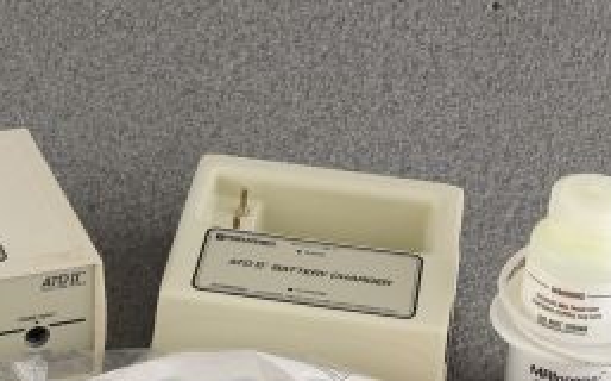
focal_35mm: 119
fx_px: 1979
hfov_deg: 17.4
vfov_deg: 10.8
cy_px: 437
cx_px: 95
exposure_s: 1/125
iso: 1600
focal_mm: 50
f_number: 13
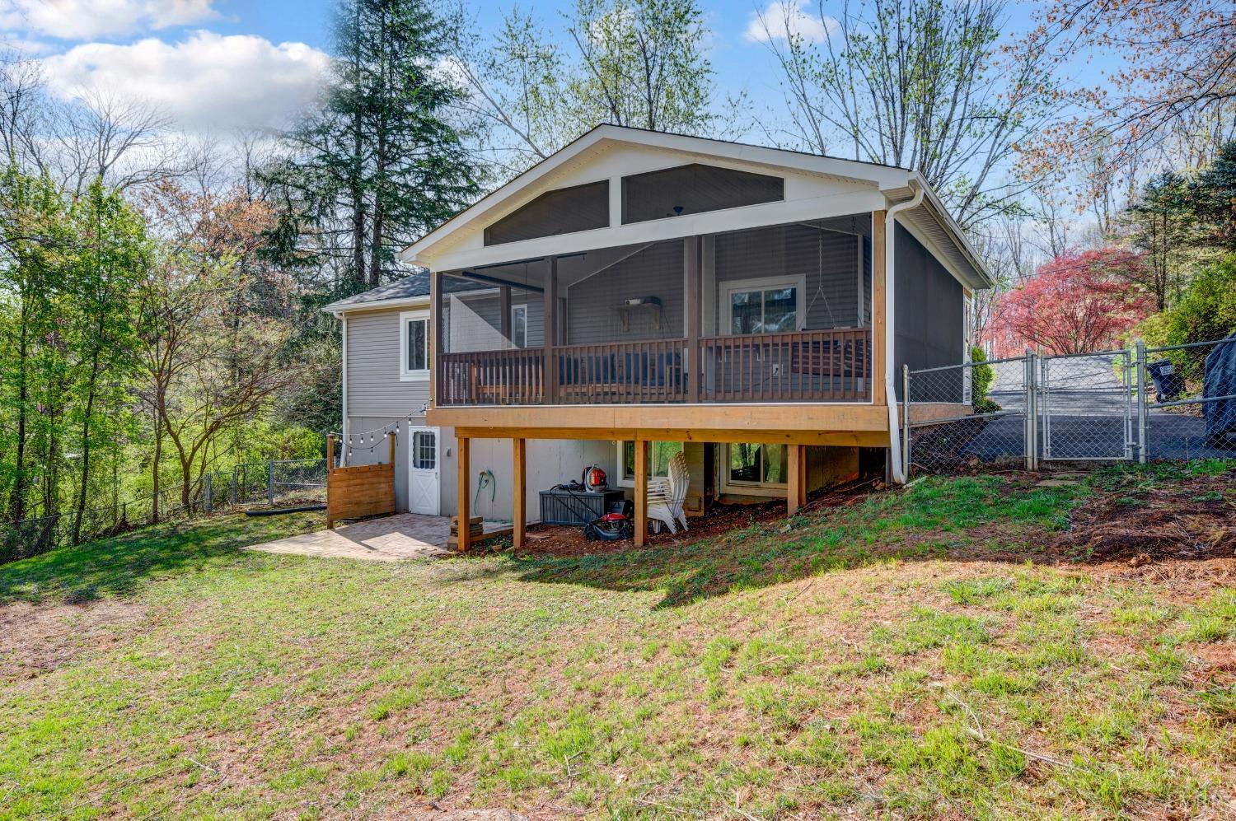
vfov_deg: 58.2
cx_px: 618
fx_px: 737
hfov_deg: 79.9
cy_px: 410
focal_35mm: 22
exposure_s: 1/125
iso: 200
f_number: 8
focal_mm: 21.5
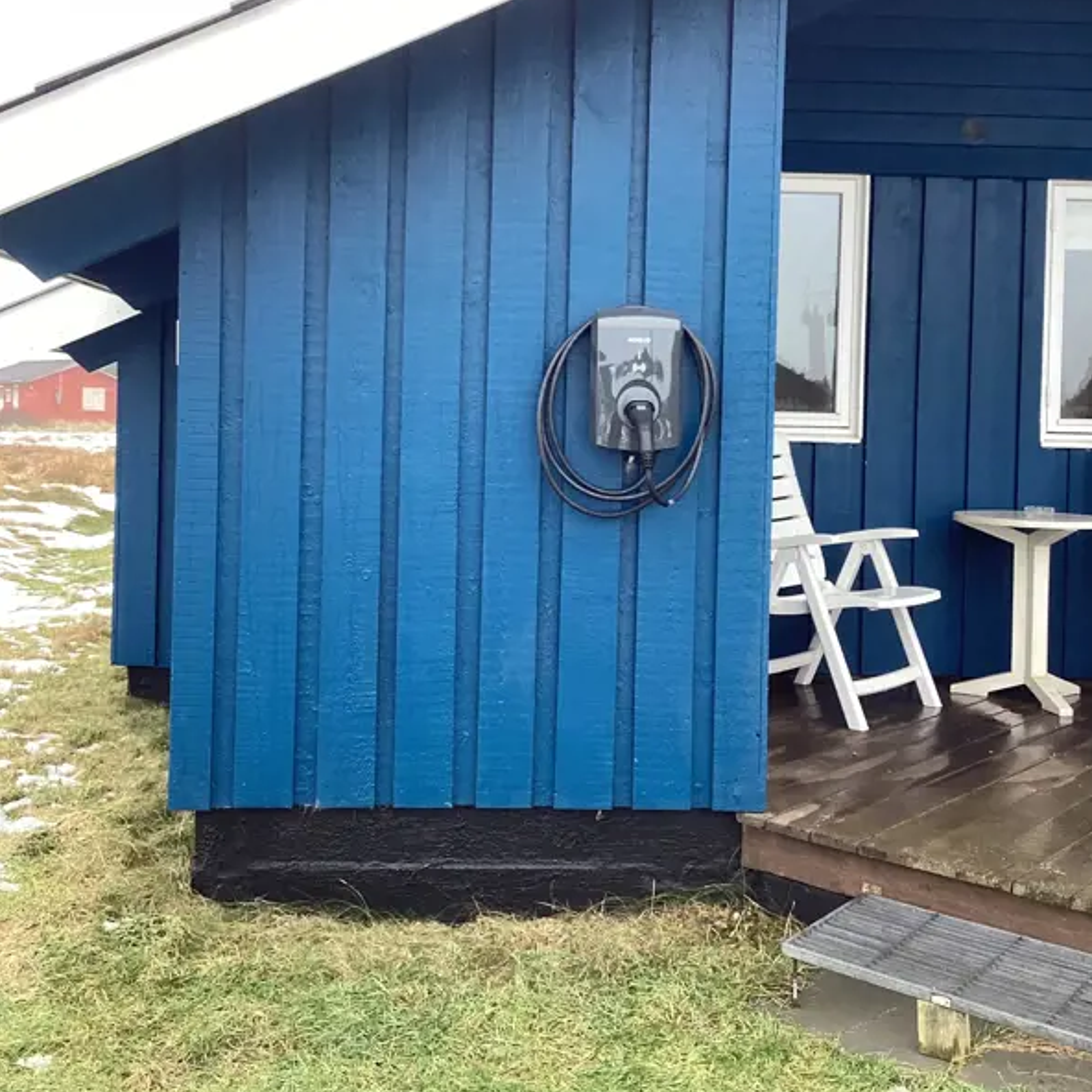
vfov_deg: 44.6
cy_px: 426
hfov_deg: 44.9
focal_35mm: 37
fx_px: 1321
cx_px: 550
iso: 64
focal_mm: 3.3
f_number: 2.4
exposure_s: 1/60
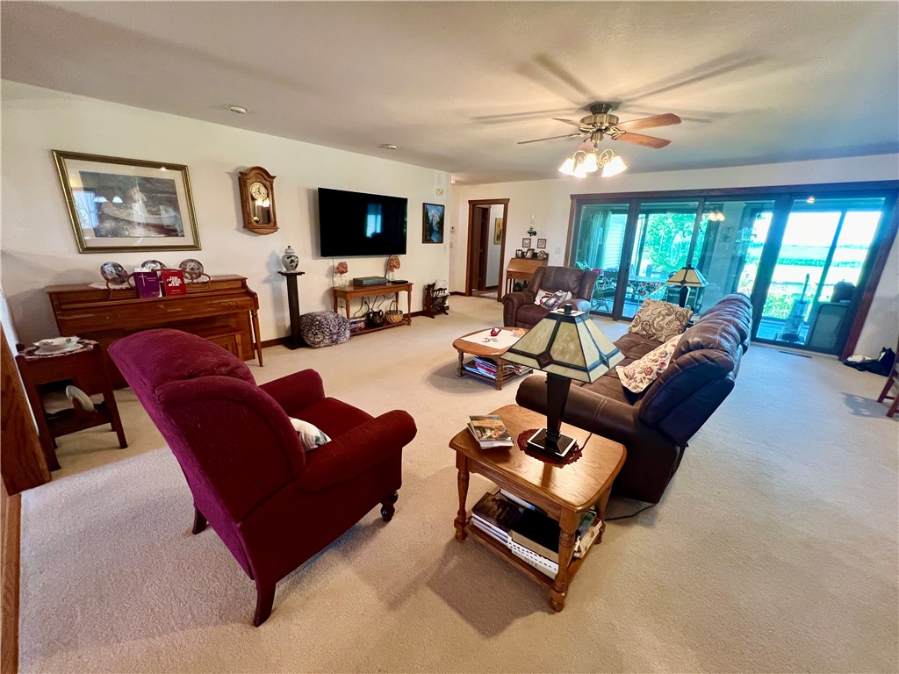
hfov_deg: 106.2
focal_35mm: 13
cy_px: 337
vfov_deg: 89.9
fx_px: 338
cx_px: 450
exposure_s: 1/60
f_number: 1.8
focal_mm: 1.57
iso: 320
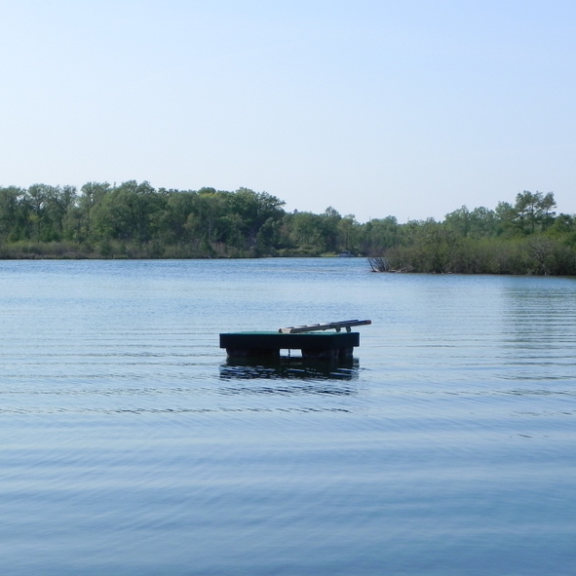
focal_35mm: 79
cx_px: 267
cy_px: 287
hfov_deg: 21.9
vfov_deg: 21.9
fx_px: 1487
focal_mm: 11.8
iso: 160
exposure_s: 1/476
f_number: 7.1
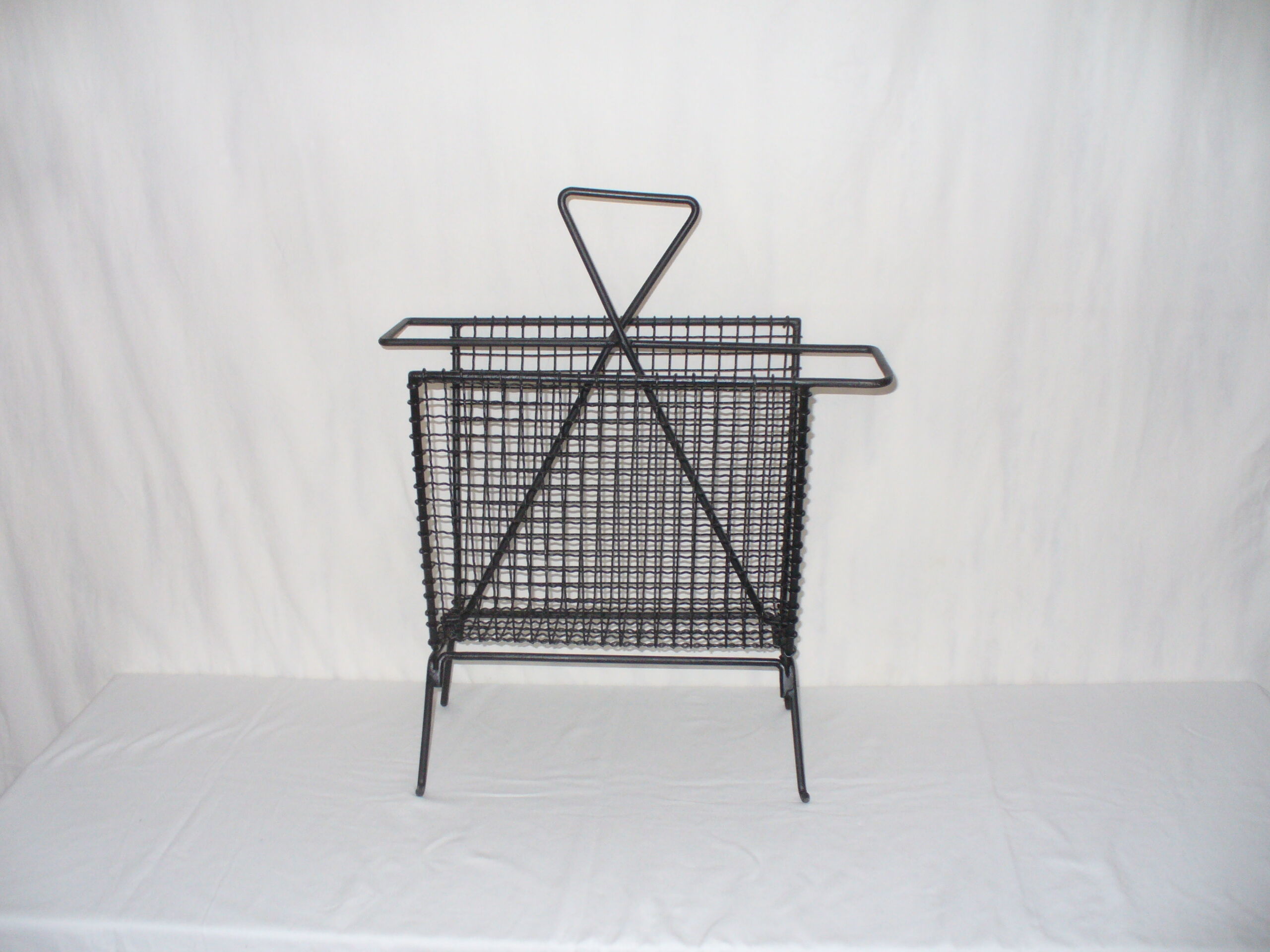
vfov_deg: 38.7
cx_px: 635
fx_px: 1357
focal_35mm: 37
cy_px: 476
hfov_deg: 50.1
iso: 200
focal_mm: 6.1
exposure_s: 1/30
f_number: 2.8
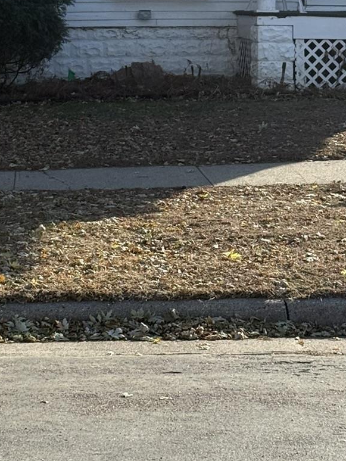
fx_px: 1692
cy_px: -56
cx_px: 77
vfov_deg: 15.1
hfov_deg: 11.6
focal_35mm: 127
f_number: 1.78
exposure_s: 1/3534
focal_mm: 6.76
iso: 100
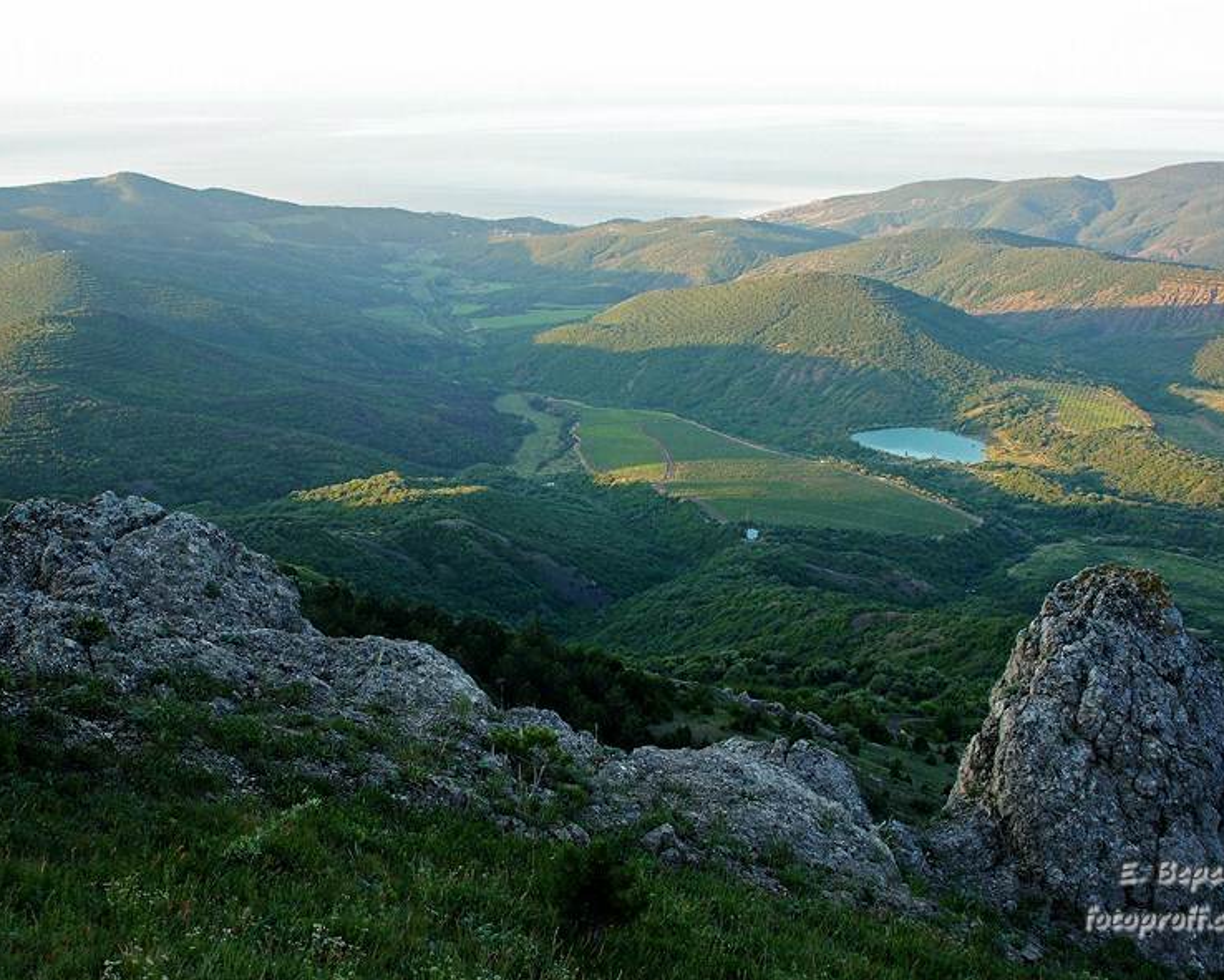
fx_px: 1740
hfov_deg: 38.8
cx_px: 597
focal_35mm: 48
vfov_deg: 31.5
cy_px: 494
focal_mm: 28
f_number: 8
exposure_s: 1/100
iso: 400
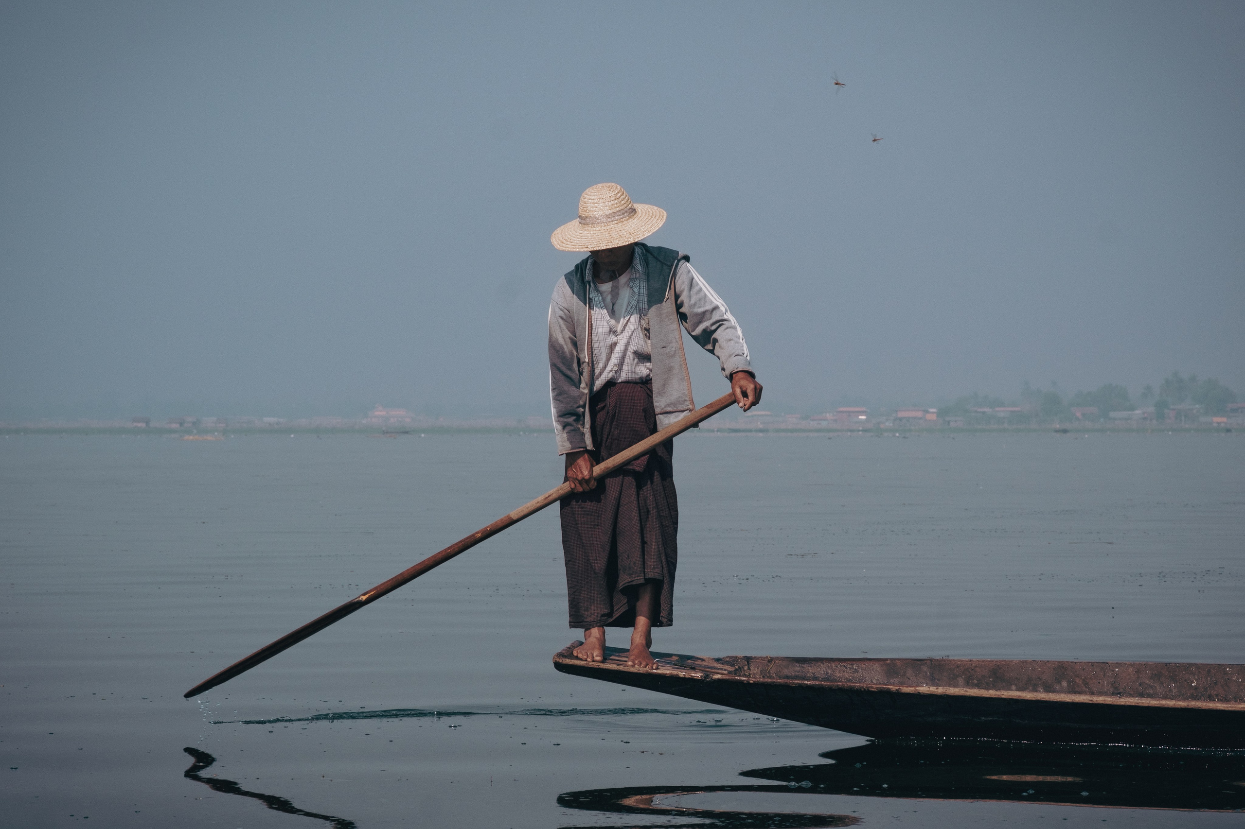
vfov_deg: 10.7
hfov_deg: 16.0
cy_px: 414
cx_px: 622
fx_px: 4426
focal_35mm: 128
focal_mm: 85
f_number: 8
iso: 400
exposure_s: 1/800
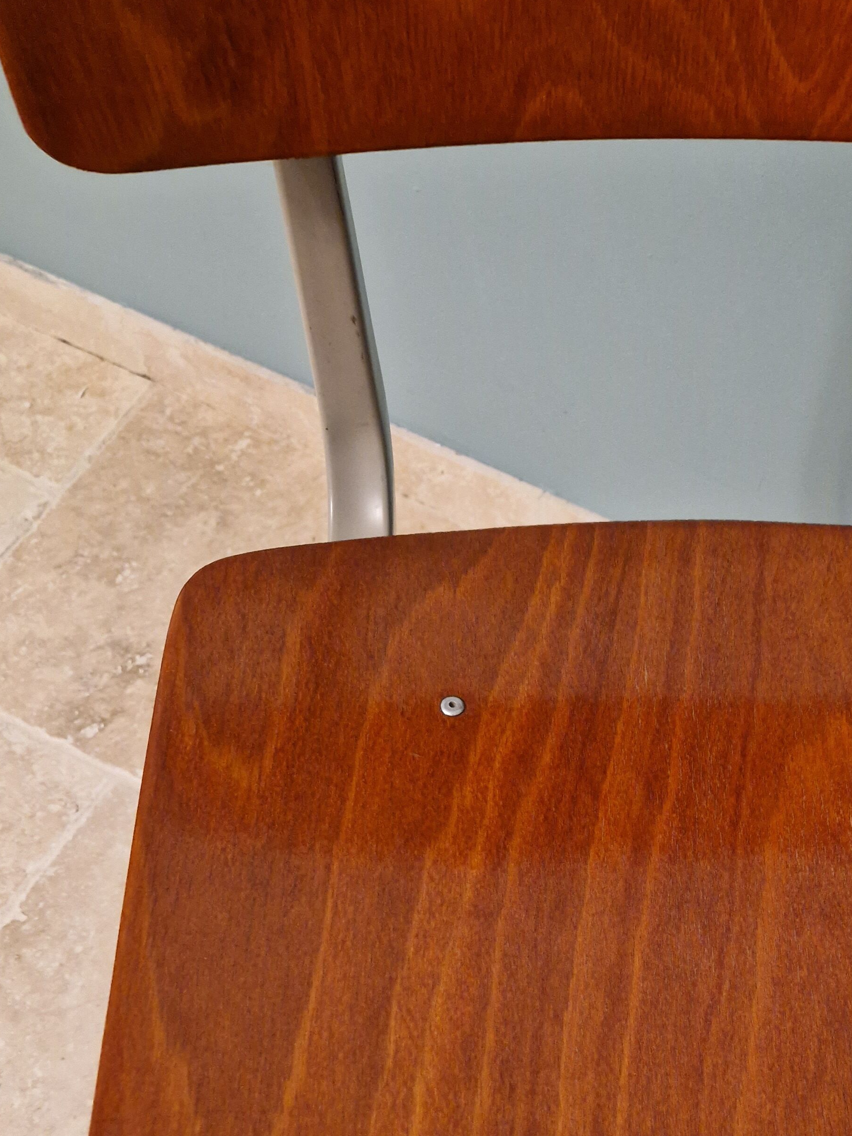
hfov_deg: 36.6
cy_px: 910
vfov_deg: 46.4
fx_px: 1247
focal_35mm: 38
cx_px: 660
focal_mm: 5.4
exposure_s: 1/100
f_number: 1.8
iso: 1000
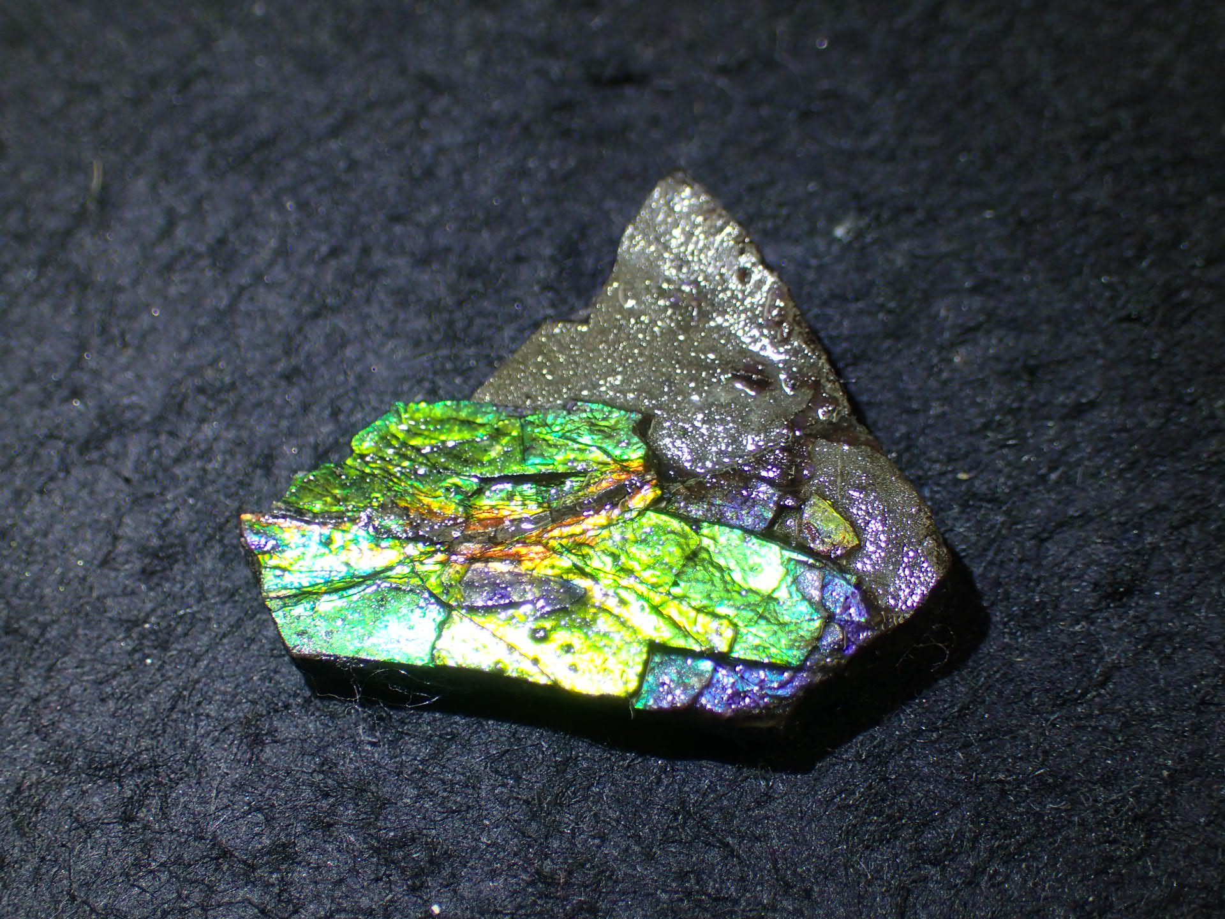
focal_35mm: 61
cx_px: 612
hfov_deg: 31.7
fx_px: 2159
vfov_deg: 24.0
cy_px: 460
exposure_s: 1/250
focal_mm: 11.01
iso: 100
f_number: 3.6
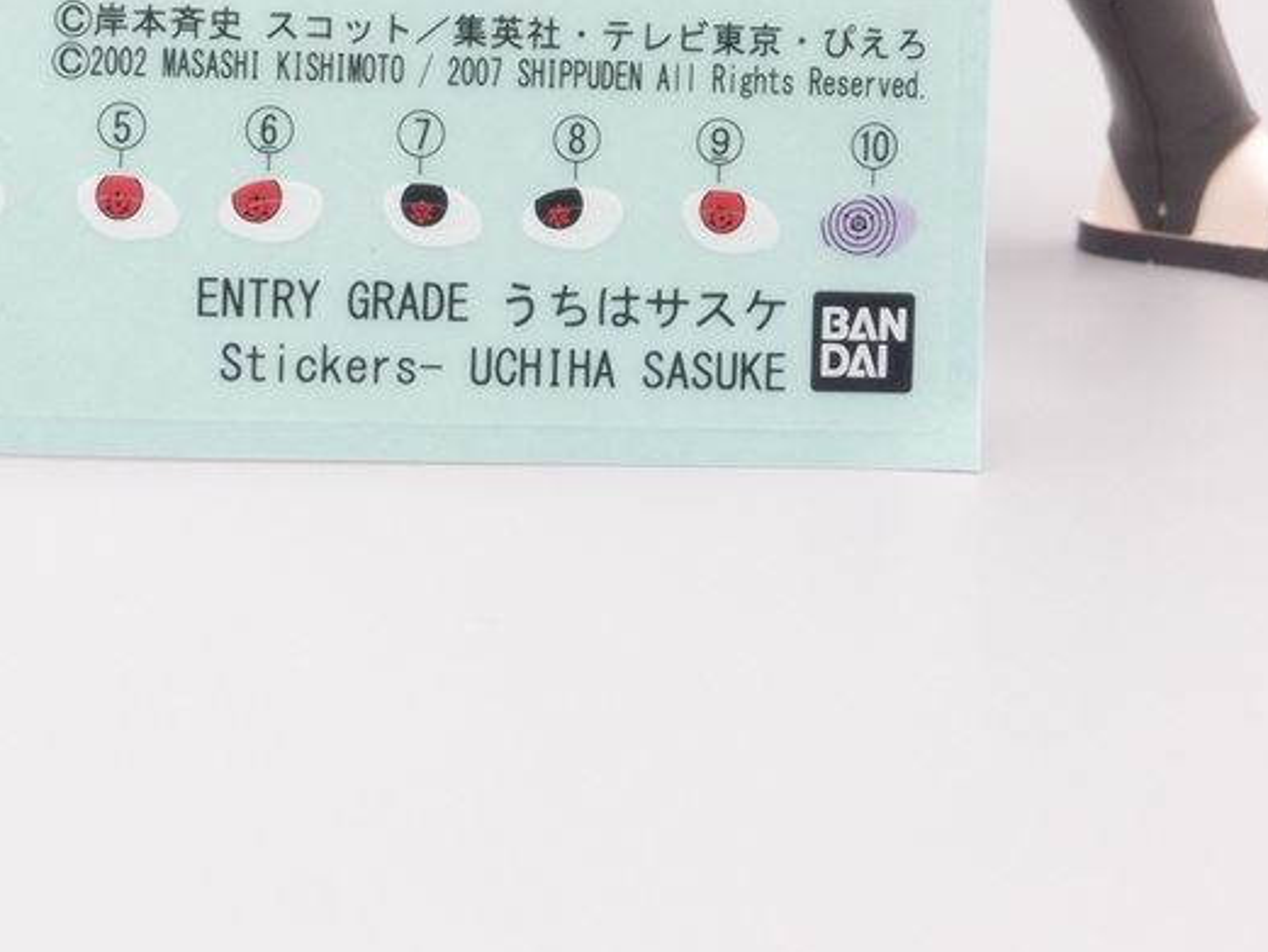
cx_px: 387
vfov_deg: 11.5
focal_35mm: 129
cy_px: 253
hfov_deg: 15.2
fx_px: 4726
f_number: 8
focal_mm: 18.15
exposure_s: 1/6
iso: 100
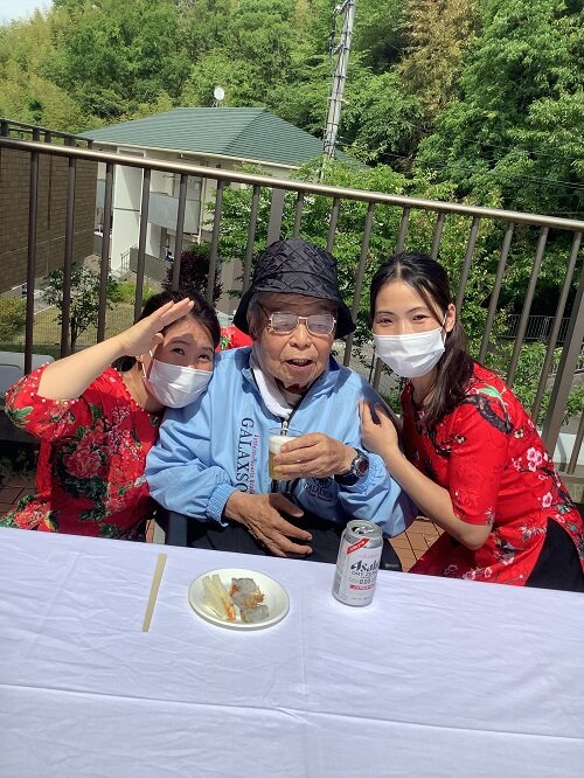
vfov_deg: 58.3
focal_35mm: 31
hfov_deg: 45.5
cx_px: 292
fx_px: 697
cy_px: 389
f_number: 2.4
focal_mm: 3.3
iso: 25
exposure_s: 1/1508
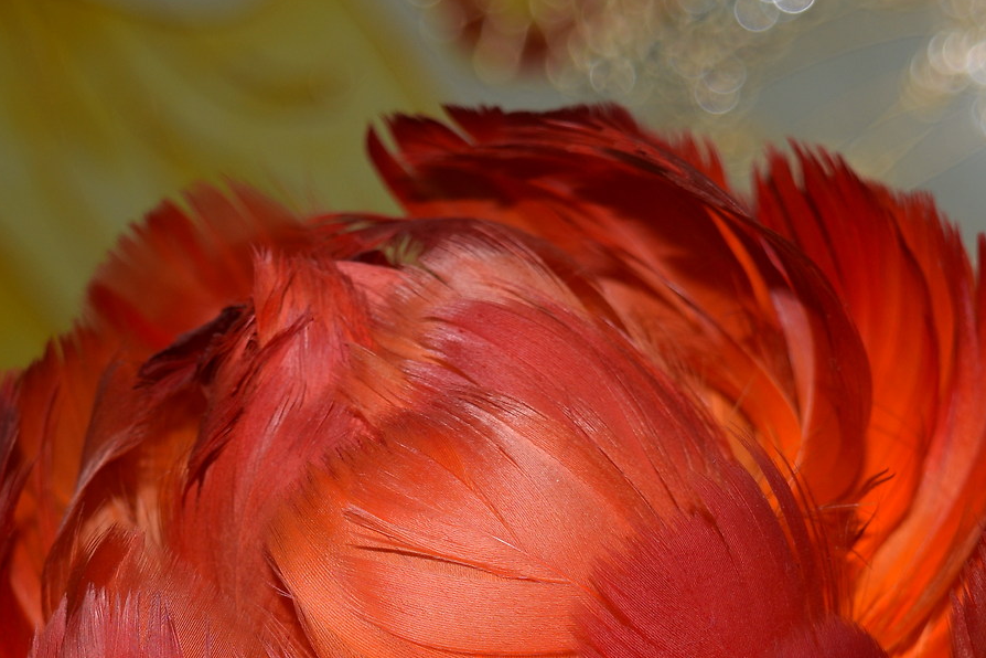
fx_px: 4190
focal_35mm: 153
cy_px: 720
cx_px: 483
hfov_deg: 13.4
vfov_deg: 8.9
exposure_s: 1/200
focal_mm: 38
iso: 100
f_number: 4.8
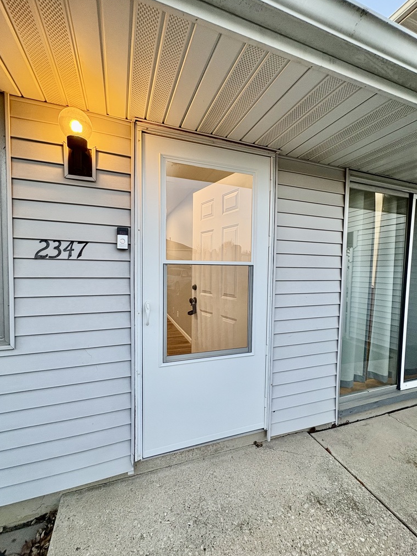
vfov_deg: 98.2
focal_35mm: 15
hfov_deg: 81.7
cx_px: 205
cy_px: 281
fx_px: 241
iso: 125
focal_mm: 2.22
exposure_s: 1/60
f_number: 2.2
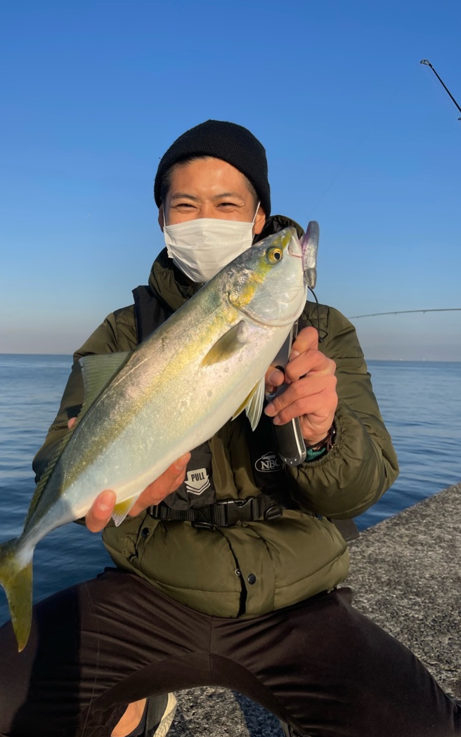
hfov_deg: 44.5
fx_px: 563
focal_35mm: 28
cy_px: 371
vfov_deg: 66.5
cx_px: 208
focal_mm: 5.1
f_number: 1.6
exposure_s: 1/5917
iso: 32
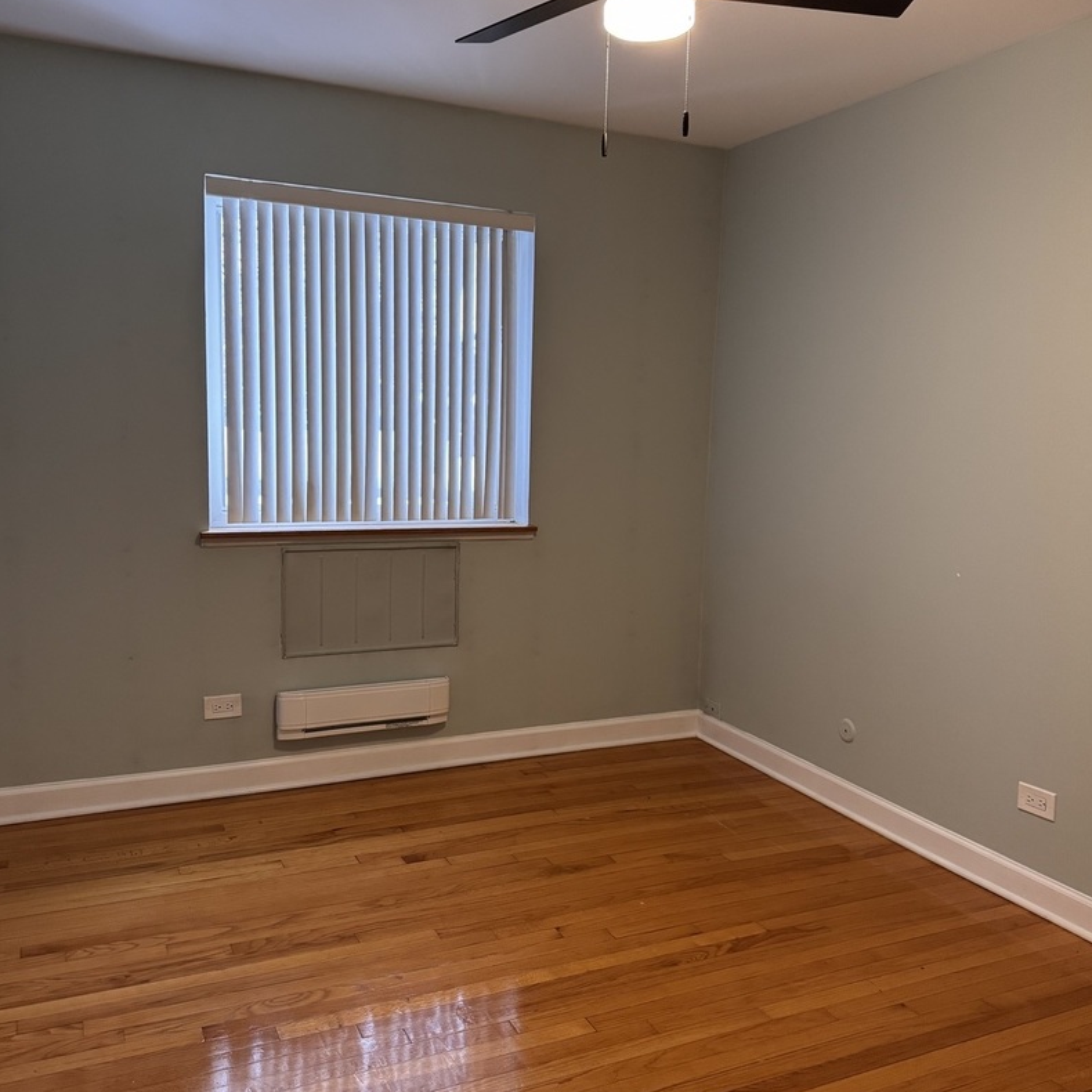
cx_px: 547
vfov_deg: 55.6
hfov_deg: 55.6
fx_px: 1035
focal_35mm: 29
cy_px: 538
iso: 500
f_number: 1.78
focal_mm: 6.76
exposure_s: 1/60
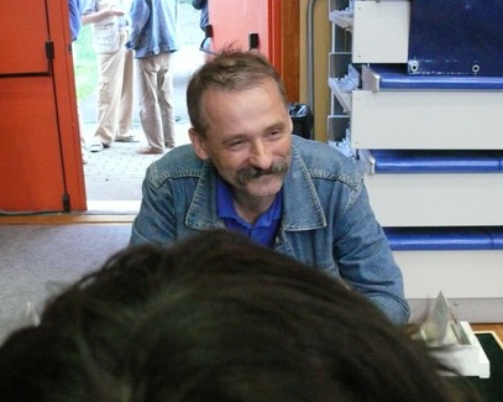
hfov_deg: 43.8
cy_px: 199
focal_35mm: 42
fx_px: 625
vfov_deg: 35.6
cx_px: 240
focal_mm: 7.4
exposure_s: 1/40
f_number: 2.8
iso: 800
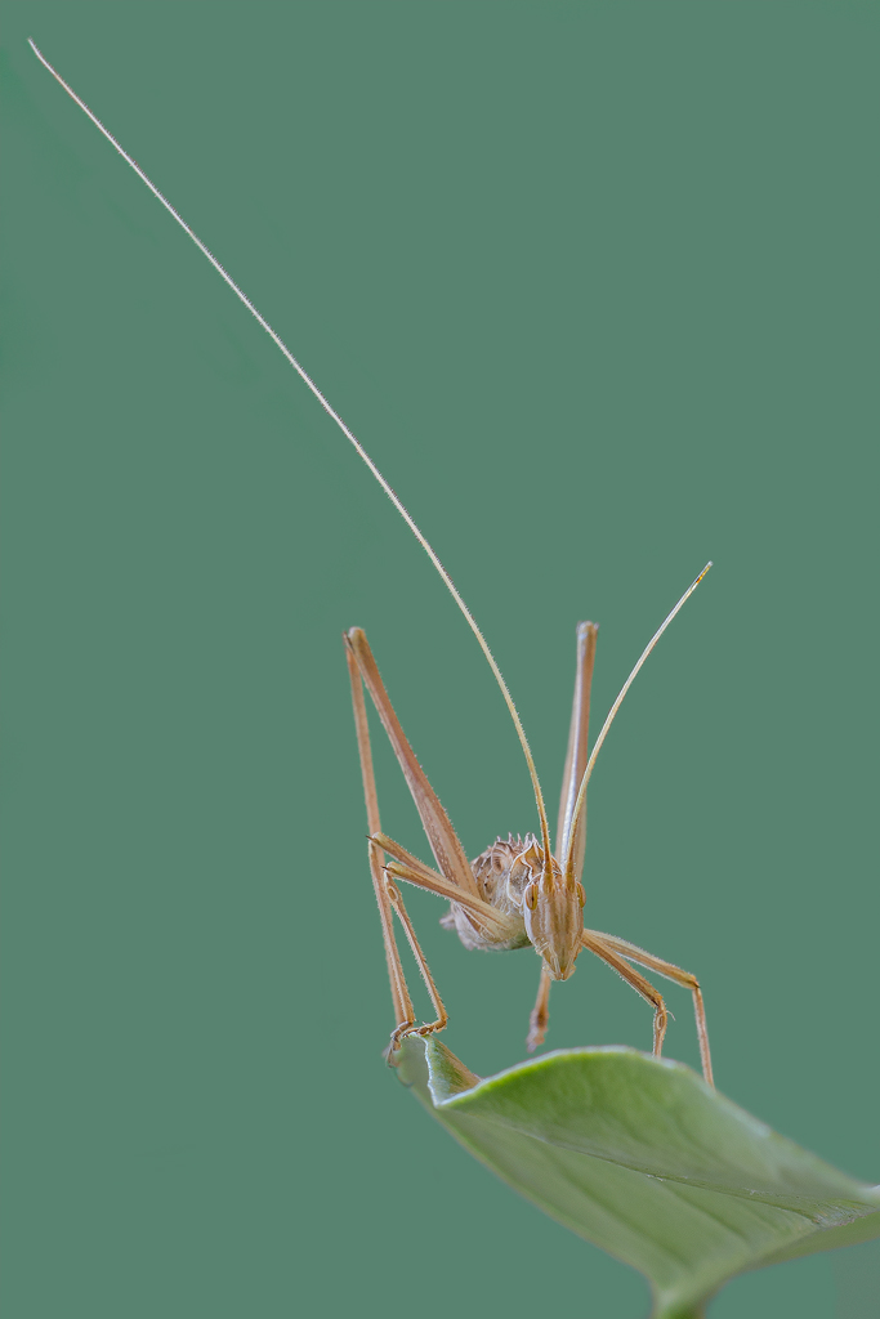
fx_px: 9896
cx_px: 440
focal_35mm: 270
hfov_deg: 5.1
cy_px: 660
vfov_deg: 7.6
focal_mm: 180
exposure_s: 1/1.67
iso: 100
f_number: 13
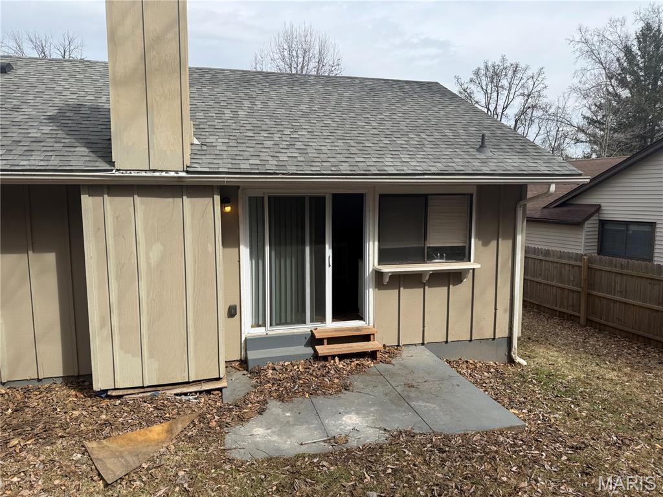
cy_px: 248
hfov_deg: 71.6
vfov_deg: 56.8
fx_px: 460
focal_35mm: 24
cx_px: 332
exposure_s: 1/3584
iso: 80
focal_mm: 6.76
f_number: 1.78
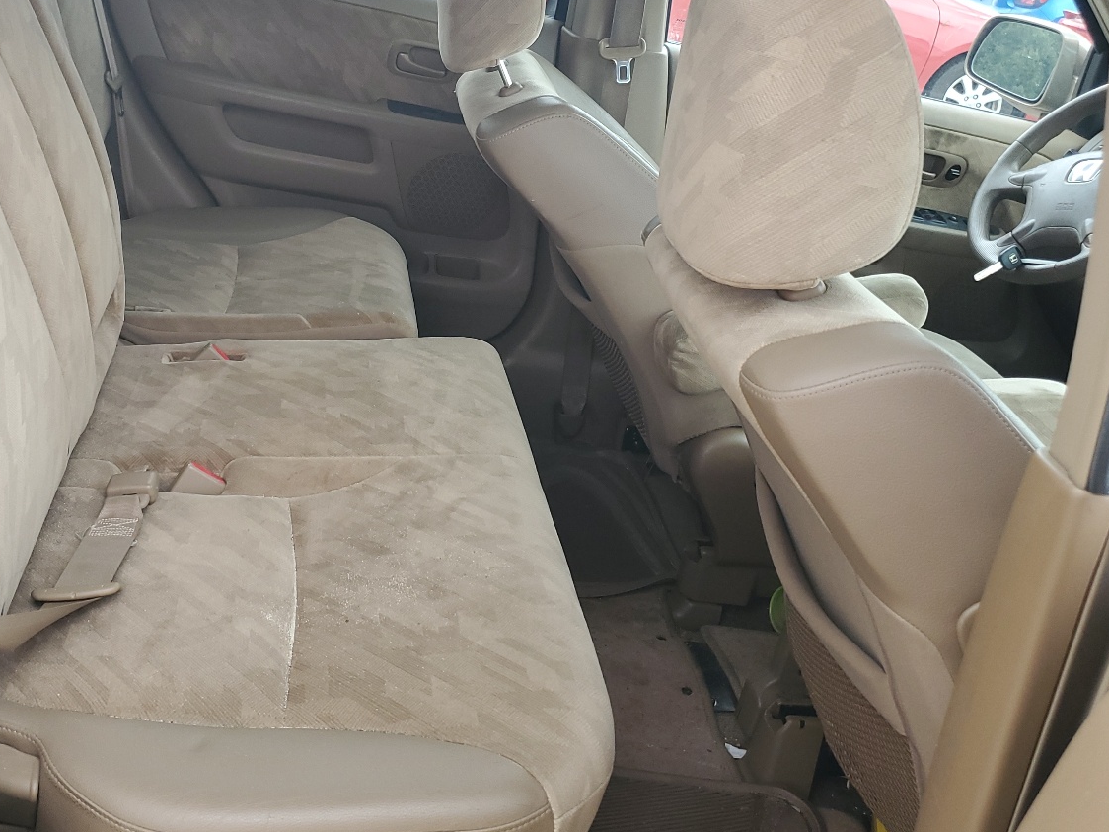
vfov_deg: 38.5
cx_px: 396
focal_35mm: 37
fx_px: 1185
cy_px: 321
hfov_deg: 49.5
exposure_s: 1/120
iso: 70
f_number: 1.5
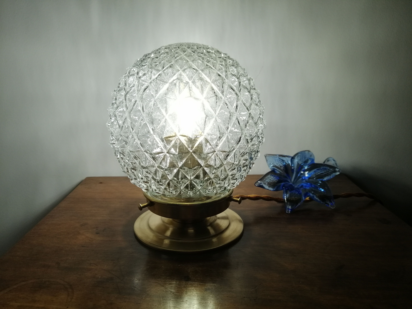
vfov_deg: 51.4
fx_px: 321
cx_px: 206
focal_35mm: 27
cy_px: 154
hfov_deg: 65.3
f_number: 1.8
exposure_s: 1/126
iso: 50
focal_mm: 3.95
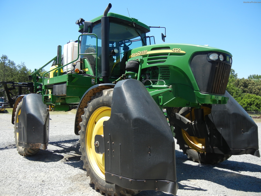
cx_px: 130
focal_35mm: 30
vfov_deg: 46.8
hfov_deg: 60.0
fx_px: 226
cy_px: 98
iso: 160
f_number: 3.5
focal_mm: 5.4
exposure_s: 1/735
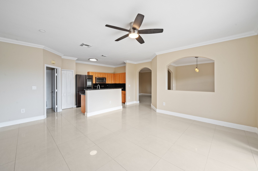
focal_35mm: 14
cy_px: 86
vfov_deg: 81.1
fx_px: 100
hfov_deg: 104.3
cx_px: 129
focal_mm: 14
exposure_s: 1/5
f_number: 8
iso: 200
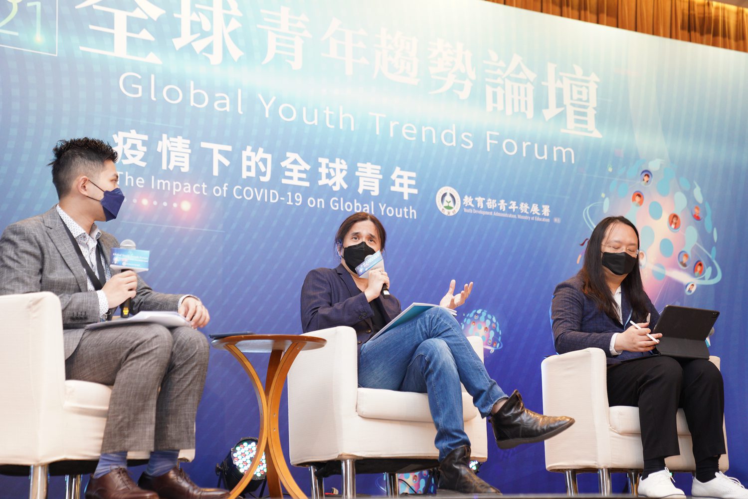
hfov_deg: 31.0
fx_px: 1350
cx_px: 374
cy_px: 250
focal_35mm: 65
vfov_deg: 20.9
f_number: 2.8
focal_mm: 65
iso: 1600
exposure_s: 1/200
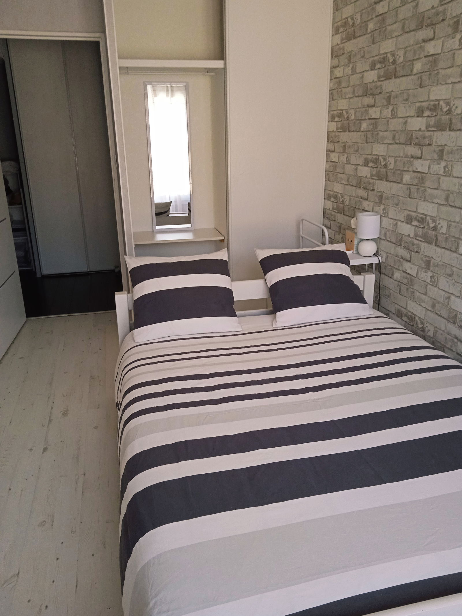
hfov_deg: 49.7
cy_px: 308
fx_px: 498
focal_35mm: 28
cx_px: 231
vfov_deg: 63.4
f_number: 2.2
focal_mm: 3.43
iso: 217
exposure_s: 1/50
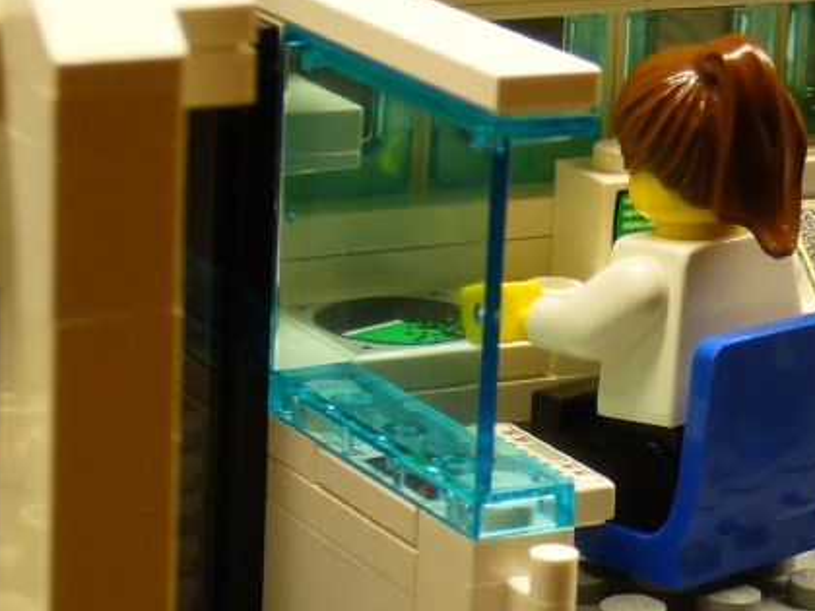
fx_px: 4426
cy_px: 316
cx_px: 784
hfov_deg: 10.4
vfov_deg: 7.9
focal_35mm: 188
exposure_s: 1/13
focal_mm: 13
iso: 100
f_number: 4.3
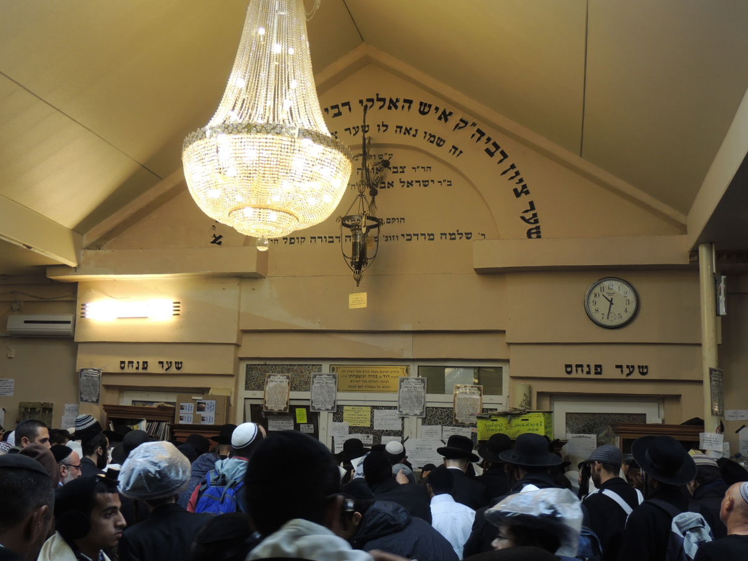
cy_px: 312
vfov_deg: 37.7
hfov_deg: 48.9
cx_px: 349
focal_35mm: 38
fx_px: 821
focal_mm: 5.8
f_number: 3.2
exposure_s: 1/60
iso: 100
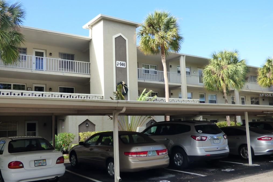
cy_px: 95
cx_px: 138
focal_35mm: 38
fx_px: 288
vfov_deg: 35.1
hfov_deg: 50.7
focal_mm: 6.18
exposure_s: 1/400
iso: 200
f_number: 3.4
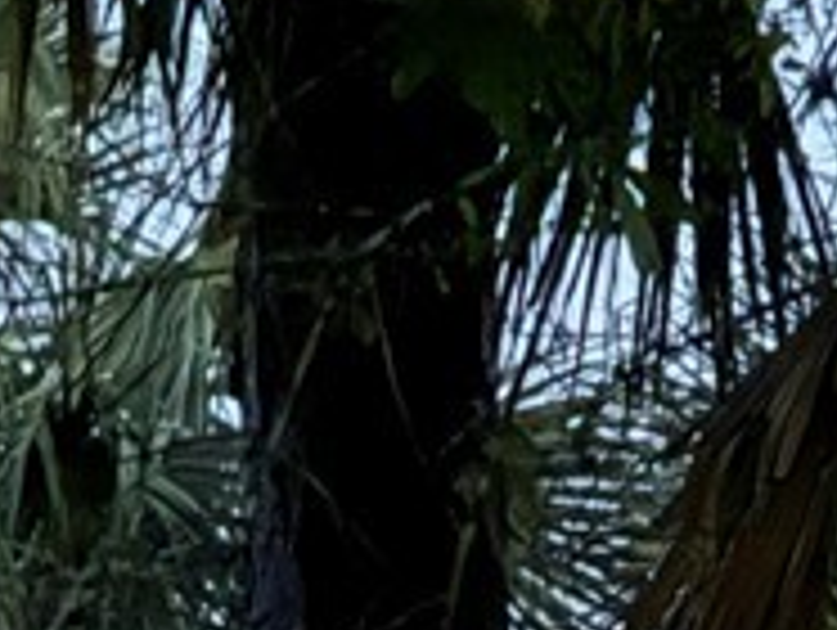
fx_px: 15979
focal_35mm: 660
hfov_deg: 3.0
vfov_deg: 2.2
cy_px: 1588
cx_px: 2246
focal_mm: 15.66
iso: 2500
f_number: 2.8
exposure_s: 1/7
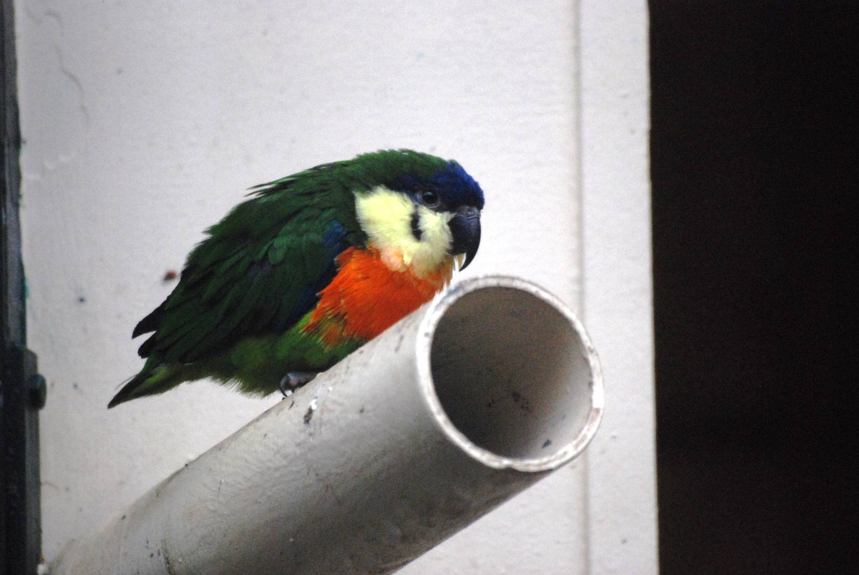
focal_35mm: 450
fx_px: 10750
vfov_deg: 3.1
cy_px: 288
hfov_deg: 4.6
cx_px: 430
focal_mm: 300
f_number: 5.6
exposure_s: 1/160
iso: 1600
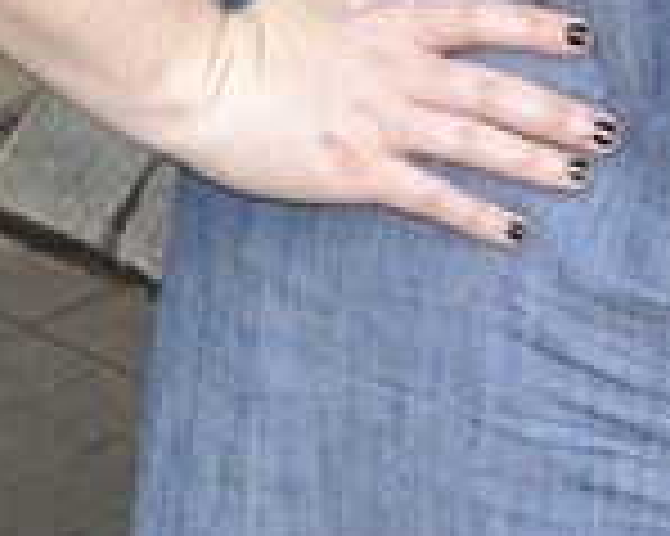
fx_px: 4498
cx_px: 1115
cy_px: -716
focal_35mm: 227
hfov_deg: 8.3
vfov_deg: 6.5
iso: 400
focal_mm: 24
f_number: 3.8
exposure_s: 1/60
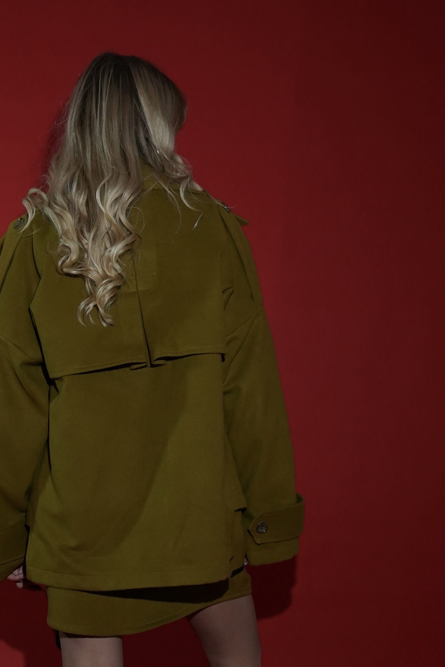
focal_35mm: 46
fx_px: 853
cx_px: 133
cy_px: 480
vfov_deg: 41.8
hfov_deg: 29.0
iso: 3200
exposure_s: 1/800
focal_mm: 31
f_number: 5.6
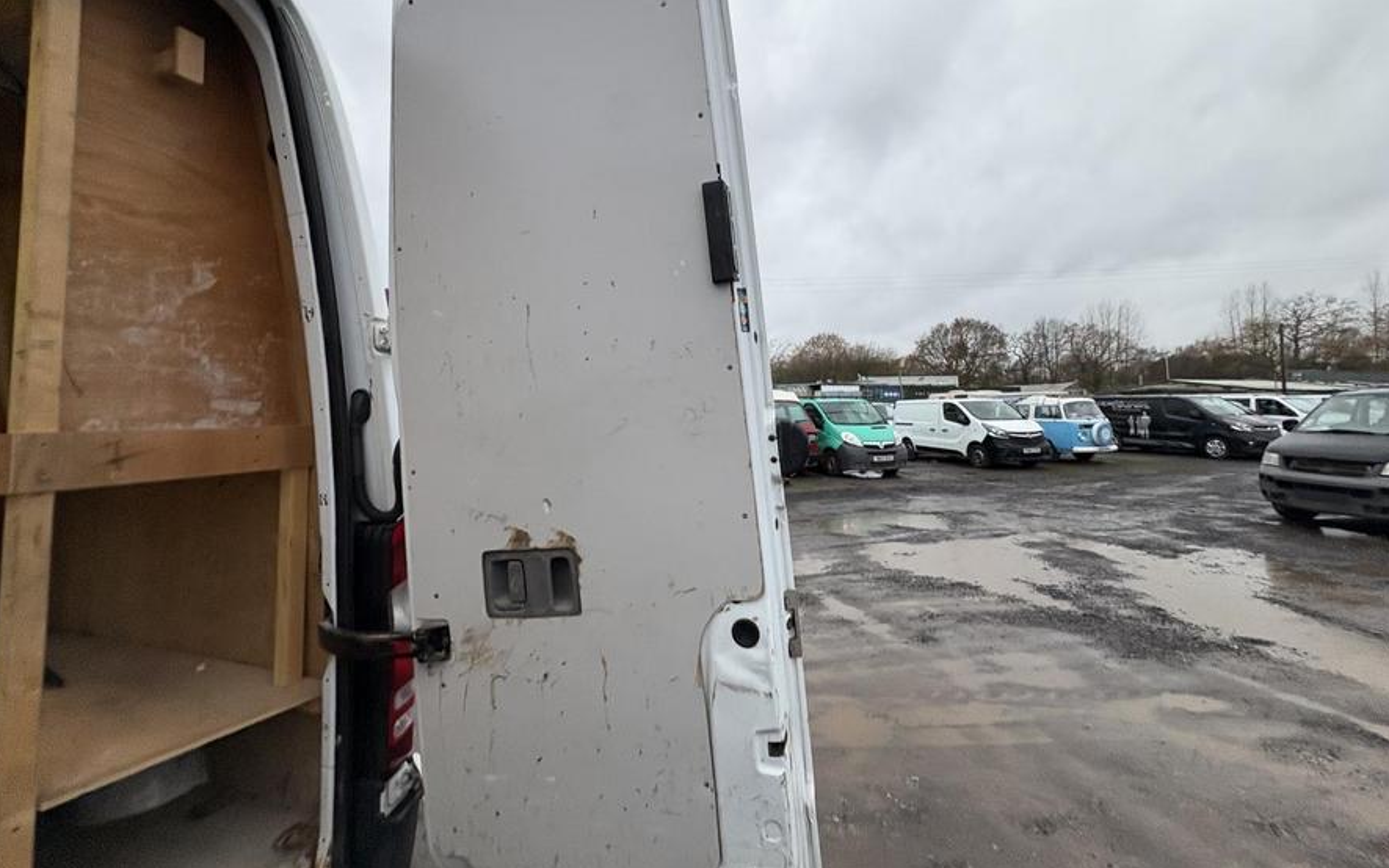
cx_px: 693
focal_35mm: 15
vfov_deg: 74.4
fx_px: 568
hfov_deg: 101.5
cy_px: 373
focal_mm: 2.22
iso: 250
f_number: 2.2
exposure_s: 1/60
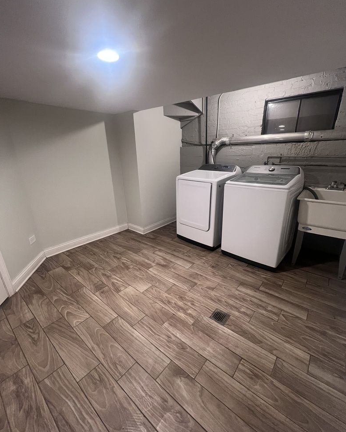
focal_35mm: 14
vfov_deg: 100.7
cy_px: 222
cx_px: 177
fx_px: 179
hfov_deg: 88.0
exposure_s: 1/60
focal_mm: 1.57
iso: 400
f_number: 1.8
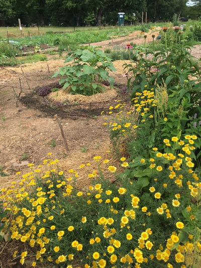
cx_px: 100
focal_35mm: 29
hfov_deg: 48.2
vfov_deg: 61.6
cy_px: 134
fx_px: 224
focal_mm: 4.15
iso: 25
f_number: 2.2
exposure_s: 1/769
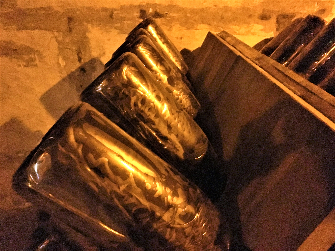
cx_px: 168
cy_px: 126
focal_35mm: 29
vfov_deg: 48.2
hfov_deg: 61.7
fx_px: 281
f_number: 2.2
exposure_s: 1/17
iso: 2000
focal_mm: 4.15
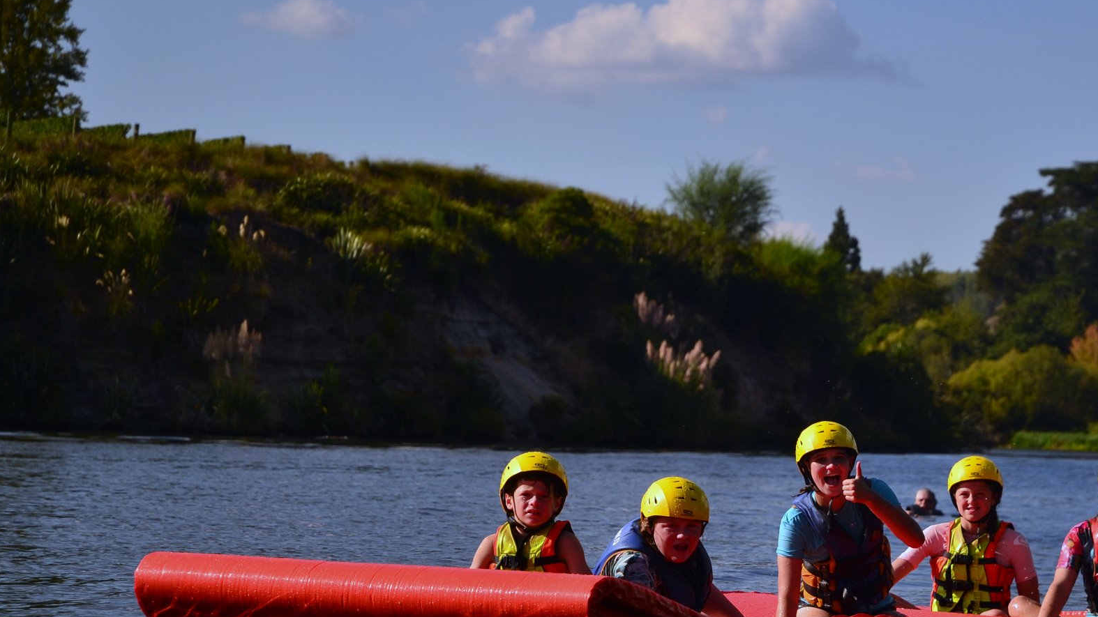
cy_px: 441
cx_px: 796
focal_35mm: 161
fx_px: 4687
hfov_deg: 13.3
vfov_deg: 7.5
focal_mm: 70
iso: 100
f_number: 4.5
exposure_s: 1/1000
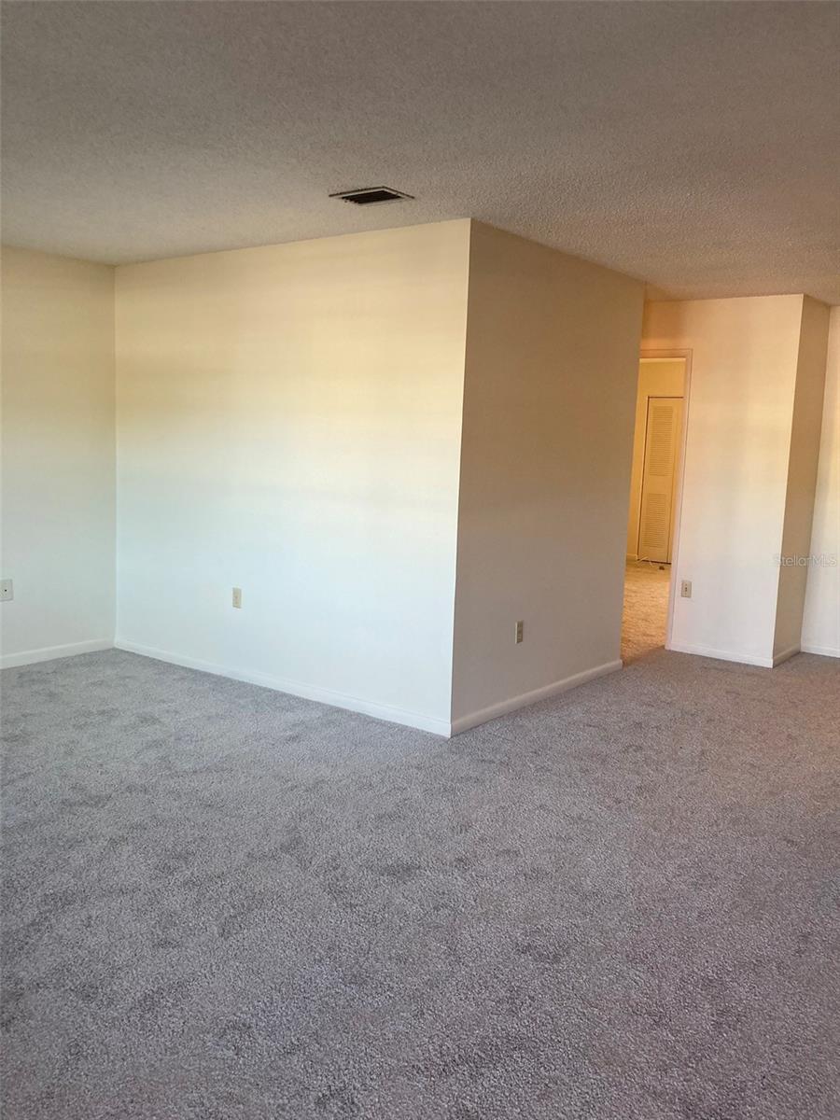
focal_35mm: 28
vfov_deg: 63.4
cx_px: 420
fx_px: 906
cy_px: 560
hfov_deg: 49.7
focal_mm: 3.99
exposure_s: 1/60
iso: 64
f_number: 1.8
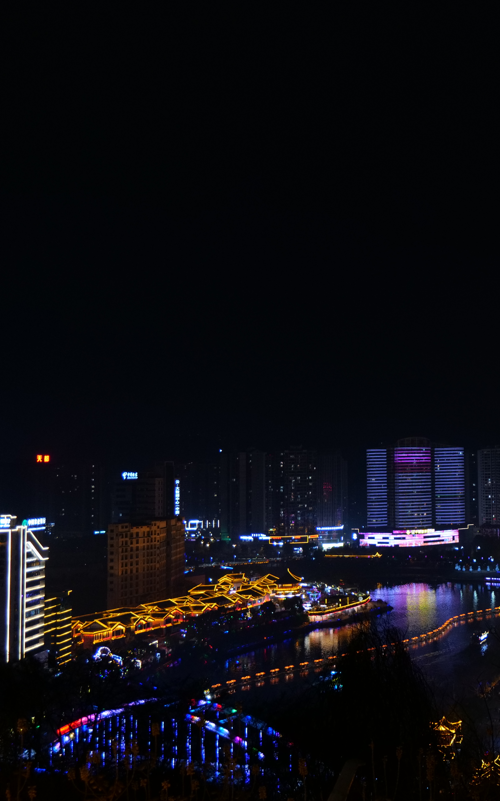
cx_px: 560
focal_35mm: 45
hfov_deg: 26.2
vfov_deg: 44.4
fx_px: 981
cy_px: 401
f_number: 4.1
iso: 2500
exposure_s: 1/60
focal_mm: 29
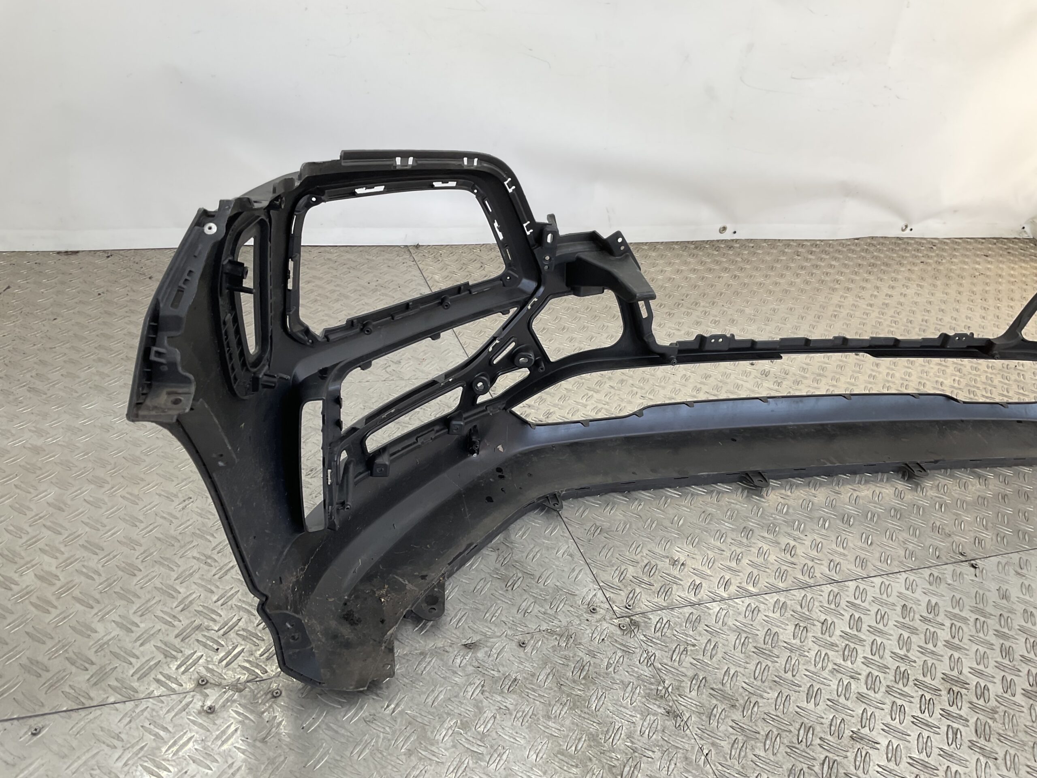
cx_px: 518
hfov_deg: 61.7
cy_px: 389
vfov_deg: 48.2
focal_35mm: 29
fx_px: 869
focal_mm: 3
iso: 16
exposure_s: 1/125
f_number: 1.8
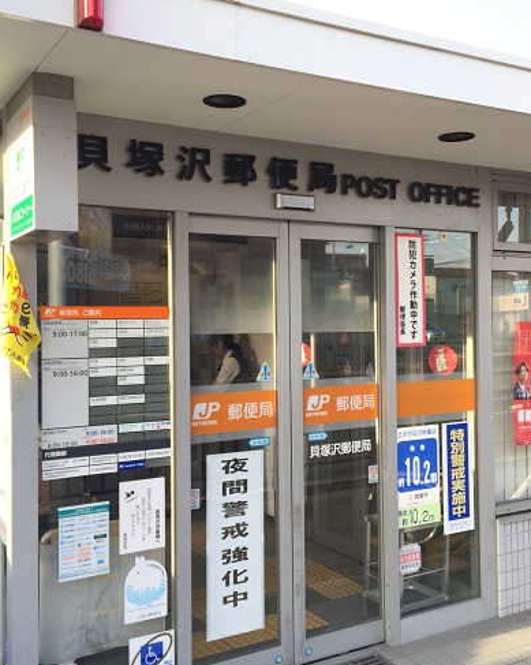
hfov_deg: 39.1
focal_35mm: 38
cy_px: 332
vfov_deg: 48.0
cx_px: 290
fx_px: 747
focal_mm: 4.15
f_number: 2.2
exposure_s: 1/223
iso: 32
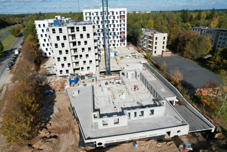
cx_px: 114
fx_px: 139
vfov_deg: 57.2
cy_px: 76
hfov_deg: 78.6
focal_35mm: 22
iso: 150
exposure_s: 1/4000
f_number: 2.8
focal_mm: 8.38
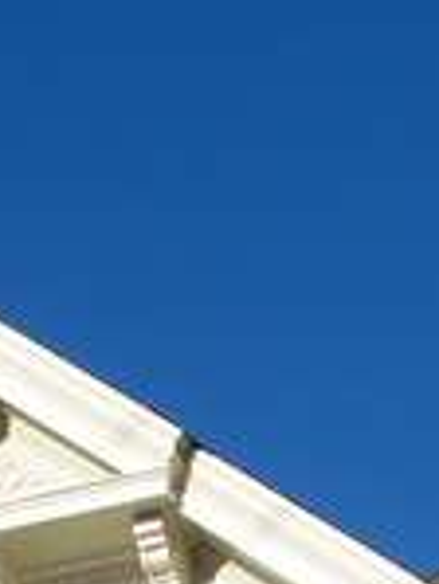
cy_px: 1435
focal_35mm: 198
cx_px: 639
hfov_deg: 7.4
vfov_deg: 9.0
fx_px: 3343
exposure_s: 1/640
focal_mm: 7.8
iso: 64
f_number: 4
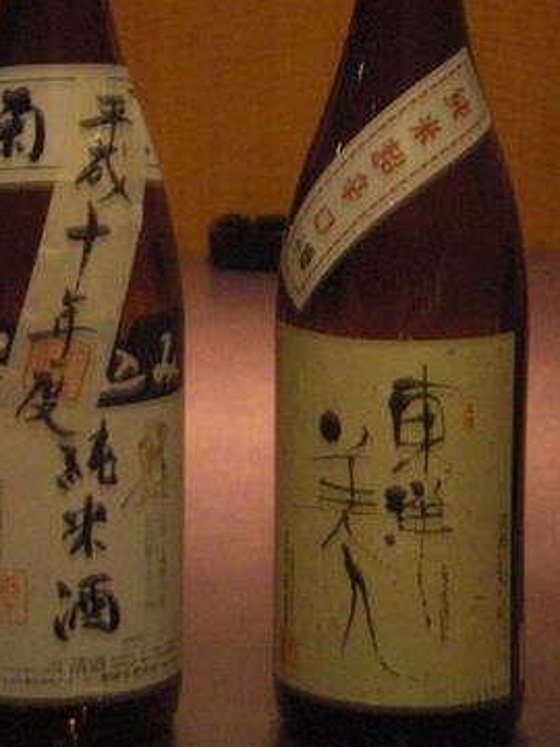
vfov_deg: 12.0
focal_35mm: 164
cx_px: 234
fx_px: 3537
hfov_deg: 9.0
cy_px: 317
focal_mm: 18.9
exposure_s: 1/8
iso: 800
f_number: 5.9
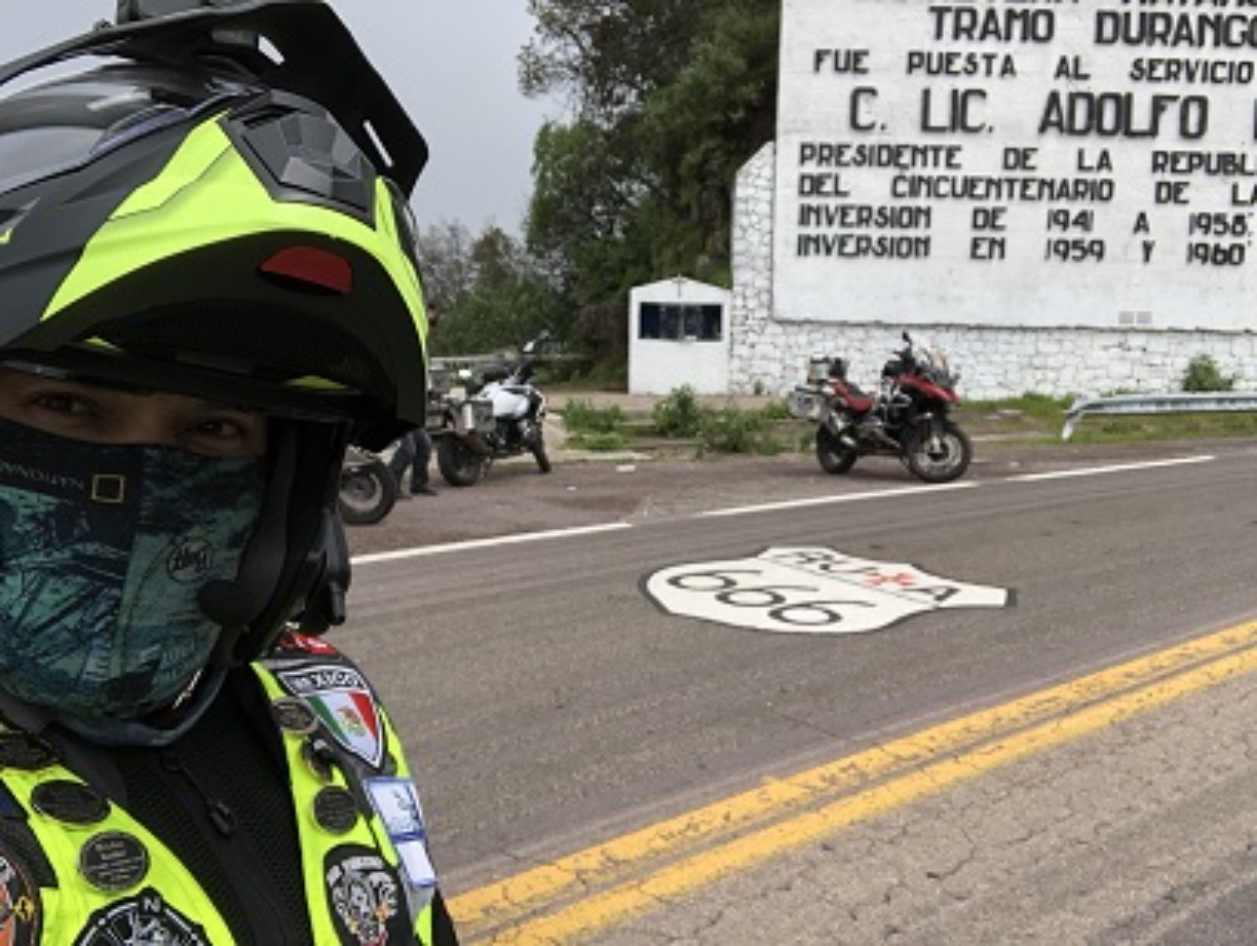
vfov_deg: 44.2
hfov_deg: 56.8
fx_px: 1163
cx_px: 628
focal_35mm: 32
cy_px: 473
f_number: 2.2
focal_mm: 2.87
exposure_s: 1/913
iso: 20
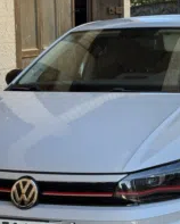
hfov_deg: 16.2
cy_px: 99
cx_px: 129
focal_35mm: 95
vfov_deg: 20.1
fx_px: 632
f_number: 1.78
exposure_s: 1/491
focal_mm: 6.76
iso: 64
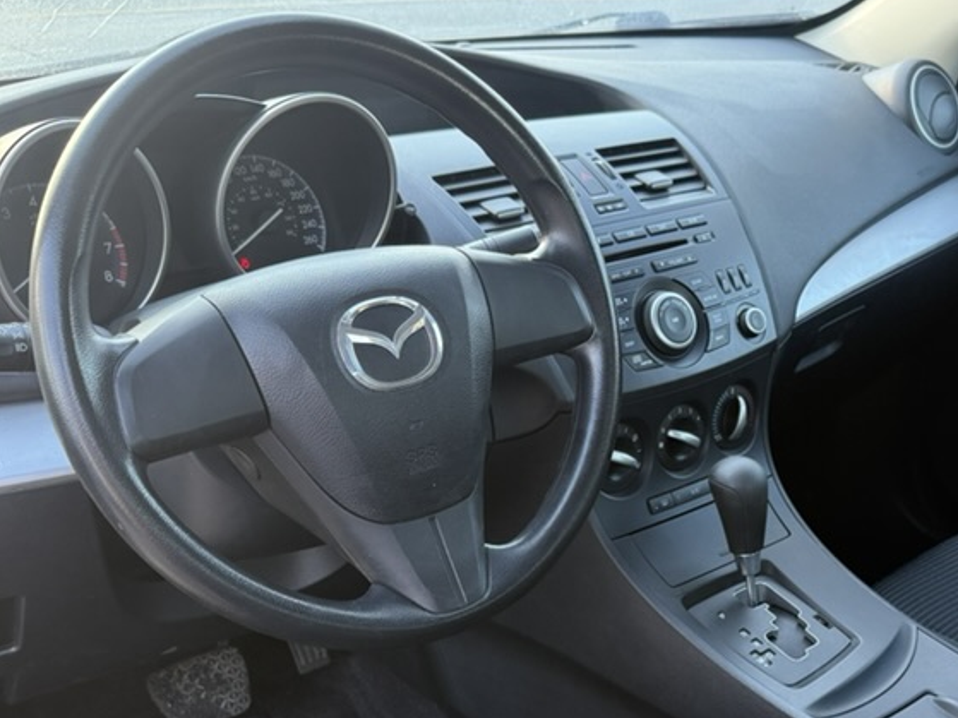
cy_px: 557
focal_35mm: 44
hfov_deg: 42.6
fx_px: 1217
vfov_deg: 32.1
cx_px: 602
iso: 200
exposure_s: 1/119
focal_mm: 6.76
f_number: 1.78
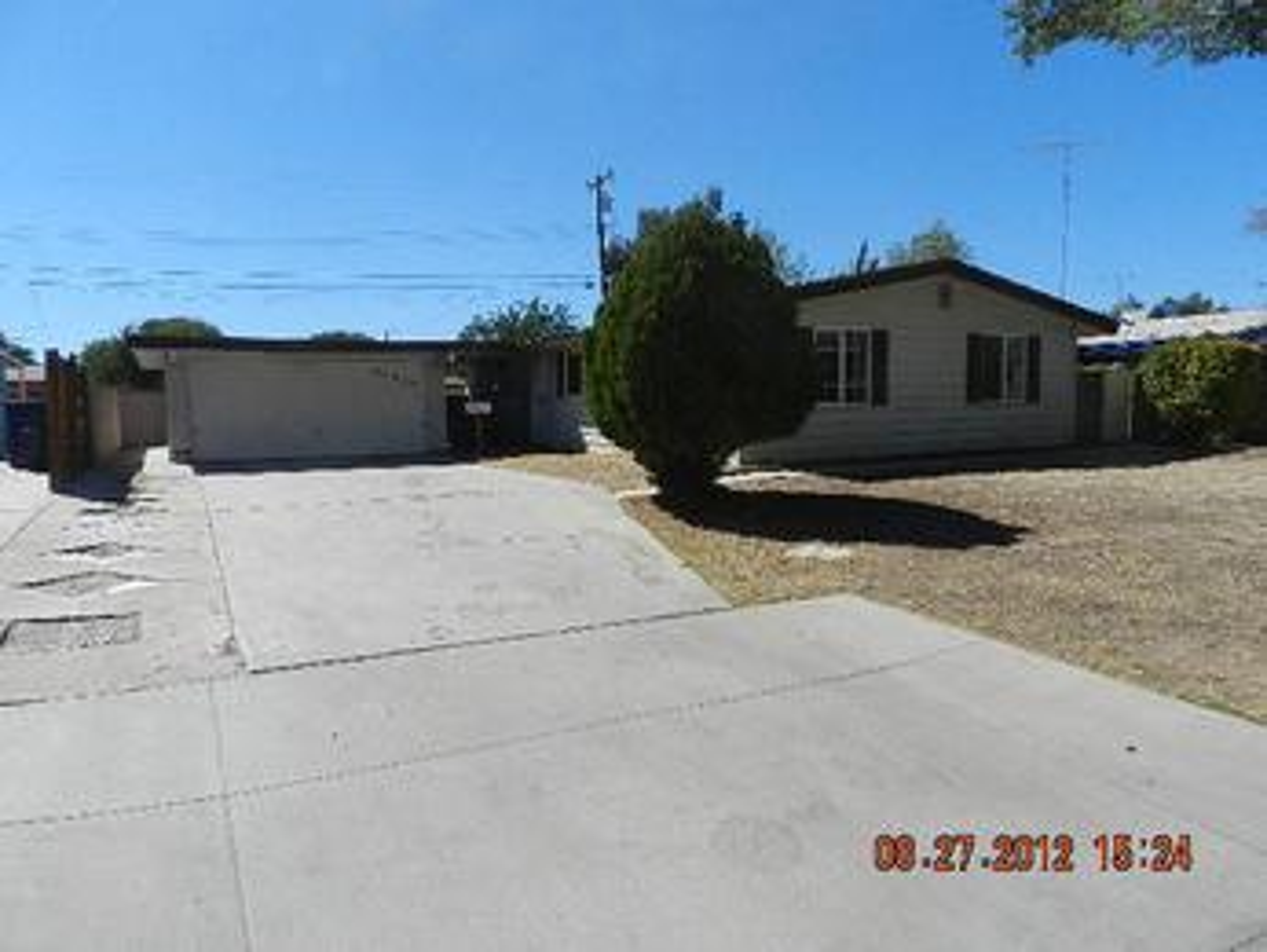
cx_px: 634
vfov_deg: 58.9
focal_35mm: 23
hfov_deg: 73.9
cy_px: 476
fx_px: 842
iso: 160
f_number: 4
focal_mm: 4
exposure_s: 1/1500
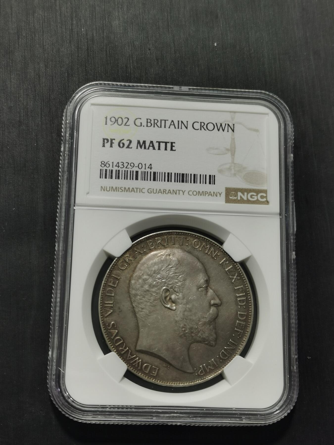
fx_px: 682
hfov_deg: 27.5
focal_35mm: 53
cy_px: 222
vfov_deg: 36.2
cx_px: 167
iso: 50
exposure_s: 1/100
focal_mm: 5.58
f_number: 1.8
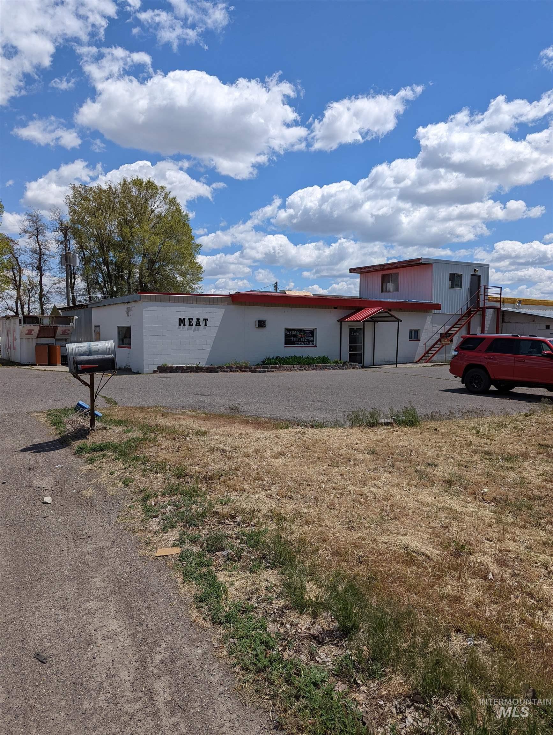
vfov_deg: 71.5
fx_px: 510
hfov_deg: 56.9
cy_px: 368
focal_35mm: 24
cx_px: 276
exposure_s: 1/4525
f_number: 1.85
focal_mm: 6.81
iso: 46
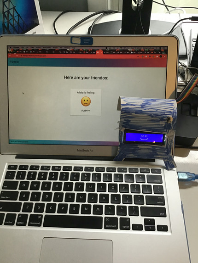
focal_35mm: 31
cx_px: 99
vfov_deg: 58.3
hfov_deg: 45.5
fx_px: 236
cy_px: 132
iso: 32
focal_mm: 3.3
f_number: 2.4
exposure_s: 1/30
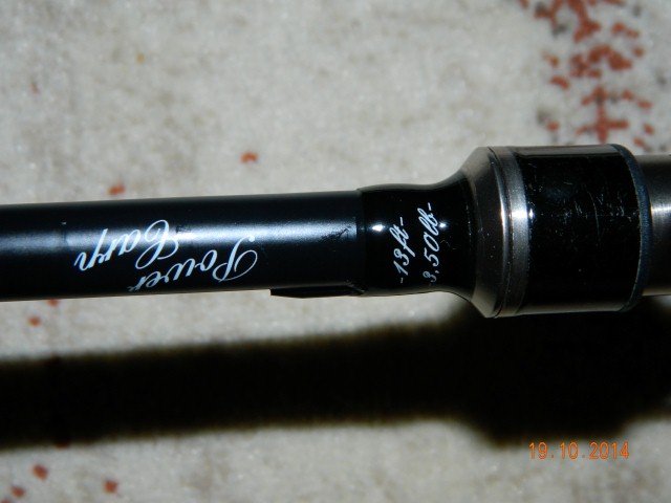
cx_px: 336
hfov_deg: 33.8
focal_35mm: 57
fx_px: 1105
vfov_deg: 25.7
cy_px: 252
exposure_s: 1/50
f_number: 10.7
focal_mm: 10.2
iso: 200
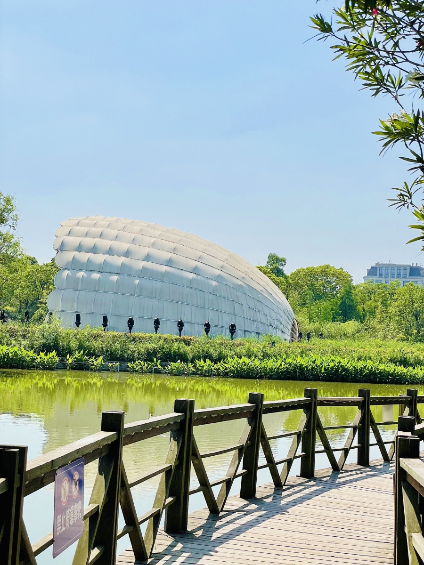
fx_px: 849
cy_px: 282
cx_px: 212
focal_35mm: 52
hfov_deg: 28.0
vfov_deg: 36.8
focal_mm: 6
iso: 25
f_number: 2
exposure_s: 1/2519
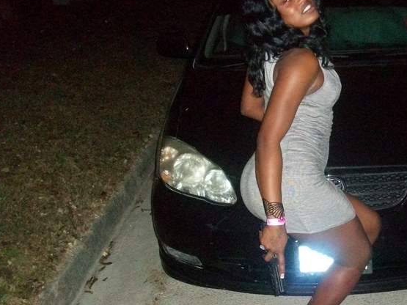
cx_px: 288
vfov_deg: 29.7
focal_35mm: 49
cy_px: 150
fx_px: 576
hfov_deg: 38.2
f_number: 2.8
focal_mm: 5.7
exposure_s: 1/60
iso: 400
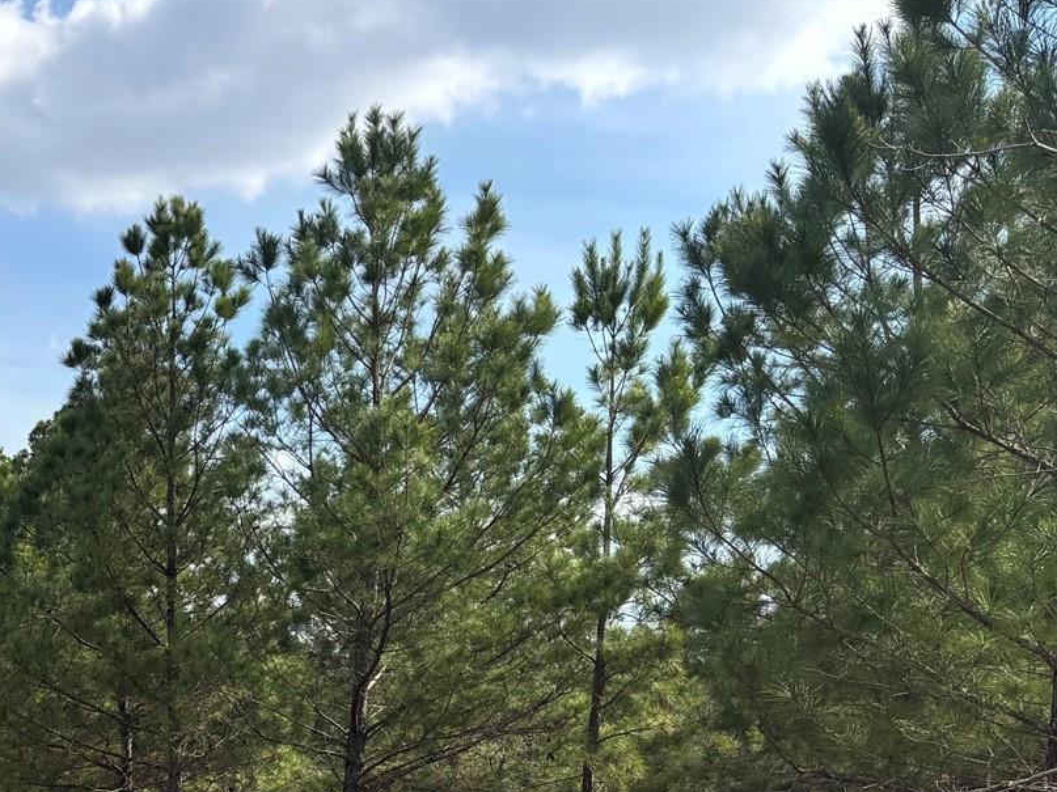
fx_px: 2015
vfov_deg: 21.0
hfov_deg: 26.1
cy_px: 912
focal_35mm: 66
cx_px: -221
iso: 50
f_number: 1.6
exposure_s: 1/1912
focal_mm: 5.96
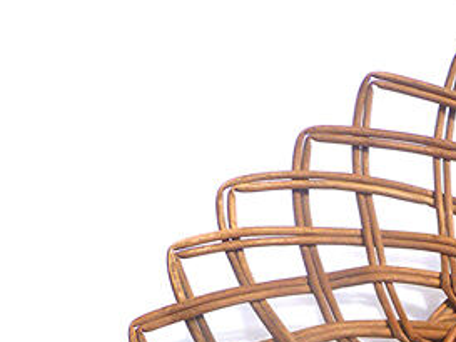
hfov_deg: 20.6
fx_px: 1081
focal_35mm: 82
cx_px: 666
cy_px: 492
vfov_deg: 16.6
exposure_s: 1/160
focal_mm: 5
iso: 80
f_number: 10
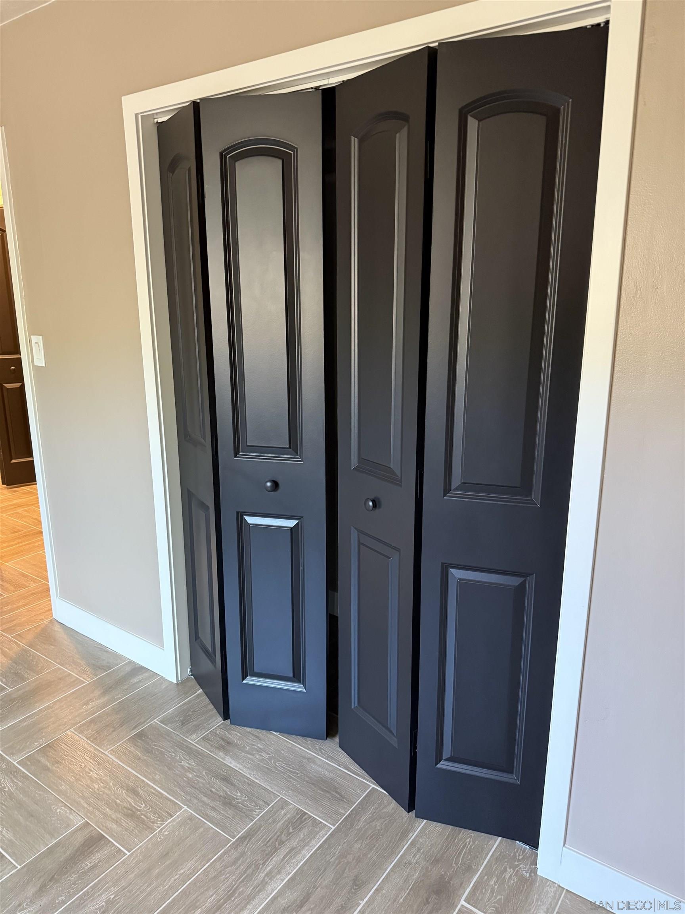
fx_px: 633
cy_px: 457
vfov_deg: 71.6
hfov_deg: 56.8
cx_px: 342
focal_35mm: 24
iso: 800
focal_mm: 6.76
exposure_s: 1/60
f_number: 1.78
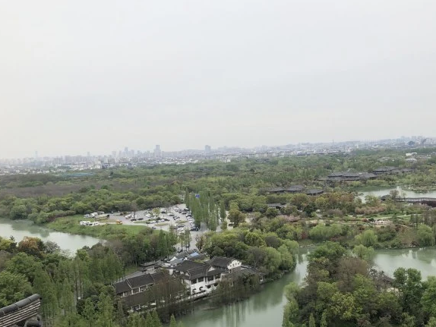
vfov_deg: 36.8
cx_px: 250
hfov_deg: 47.7
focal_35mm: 39
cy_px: 190
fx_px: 491
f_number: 1.8
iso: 20
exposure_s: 1/2000
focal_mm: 4
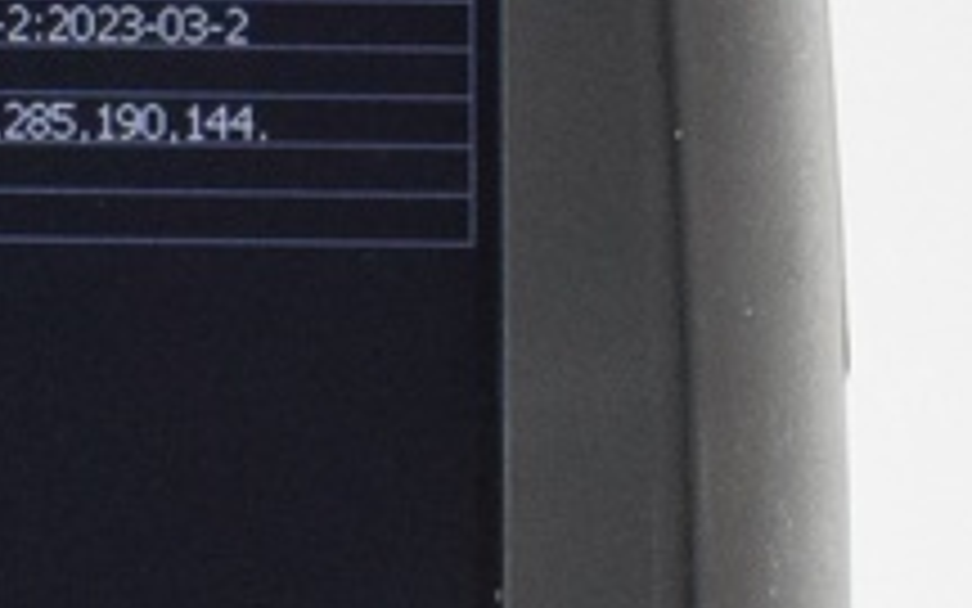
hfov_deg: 4.6
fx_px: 12000
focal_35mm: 453
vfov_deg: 2.9
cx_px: -477
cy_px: 1101
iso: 1600
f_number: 22
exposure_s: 1/30
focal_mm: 40
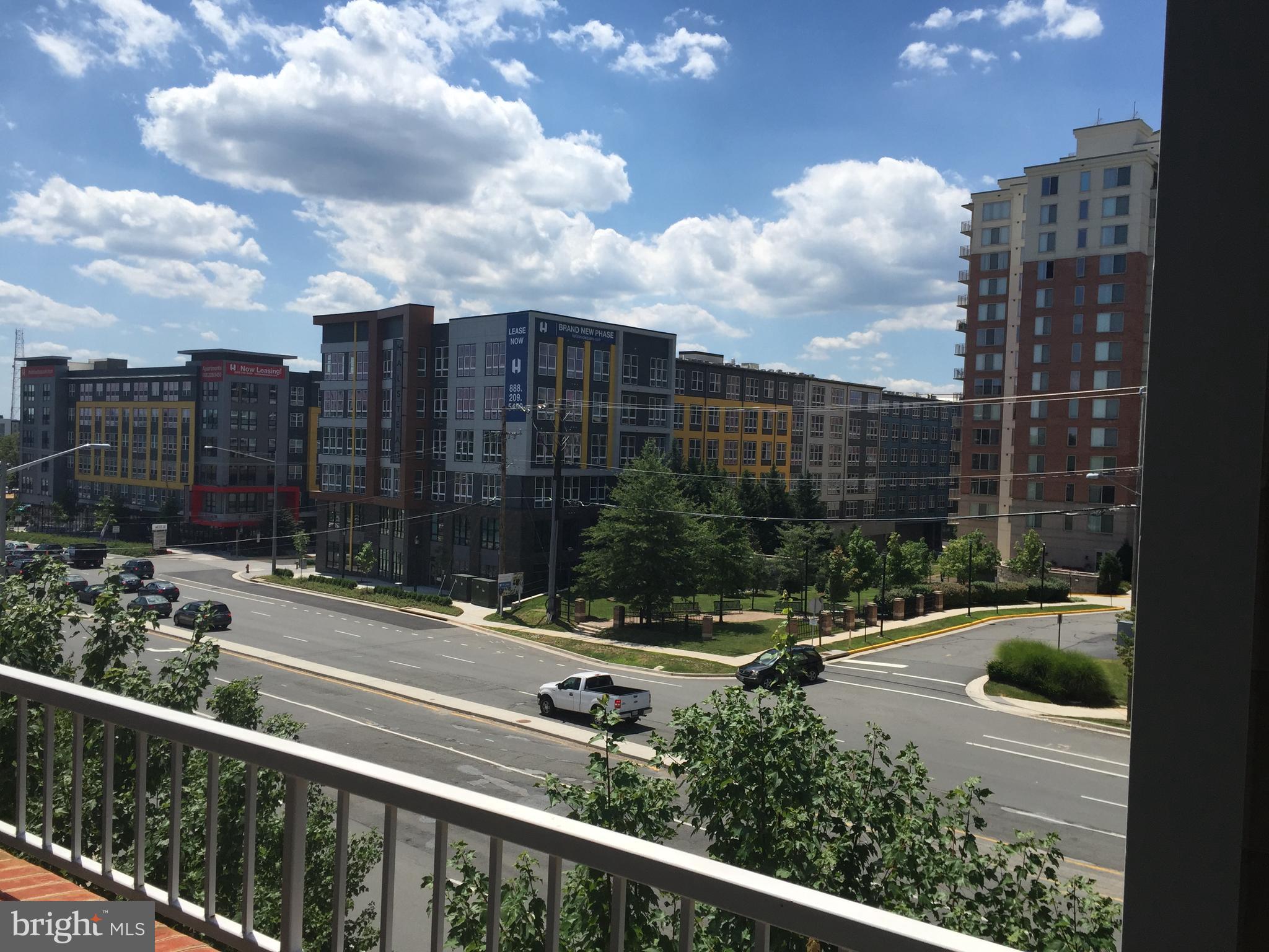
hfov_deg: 61.7
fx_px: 1063
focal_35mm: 29
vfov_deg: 48.2
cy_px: 476
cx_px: 634
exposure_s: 1/2825
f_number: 2.2
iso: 32
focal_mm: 4.15
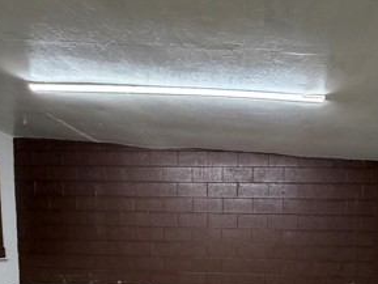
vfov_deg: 40.9
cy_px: 270
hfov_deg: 57.4
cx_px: 243
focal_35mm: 31
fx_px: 339
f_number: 2.2
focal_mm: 2.22
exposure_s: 1/60
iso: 200
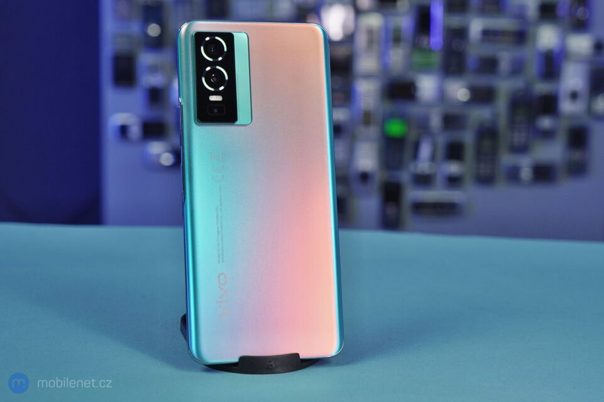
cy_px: 201
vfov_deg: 23.8
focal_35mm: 57
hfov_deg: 35.1
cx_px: 302
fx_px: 956
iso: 800
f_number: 6.3
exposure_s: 1/160
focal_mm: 57
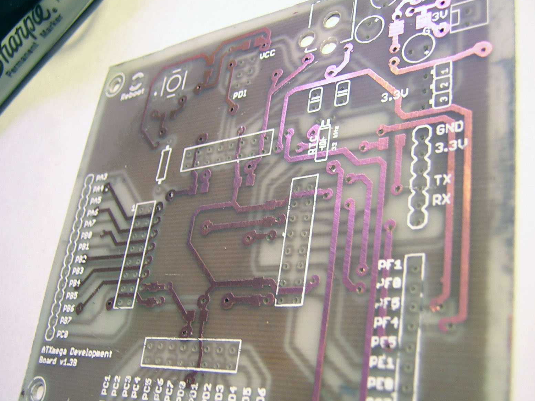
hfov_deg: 50.1
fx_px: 572
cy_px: 196
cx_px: 270
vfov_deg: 38.7
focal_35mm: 37
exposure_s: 1/5.3
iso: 100
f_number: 2.6
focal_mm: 4.7
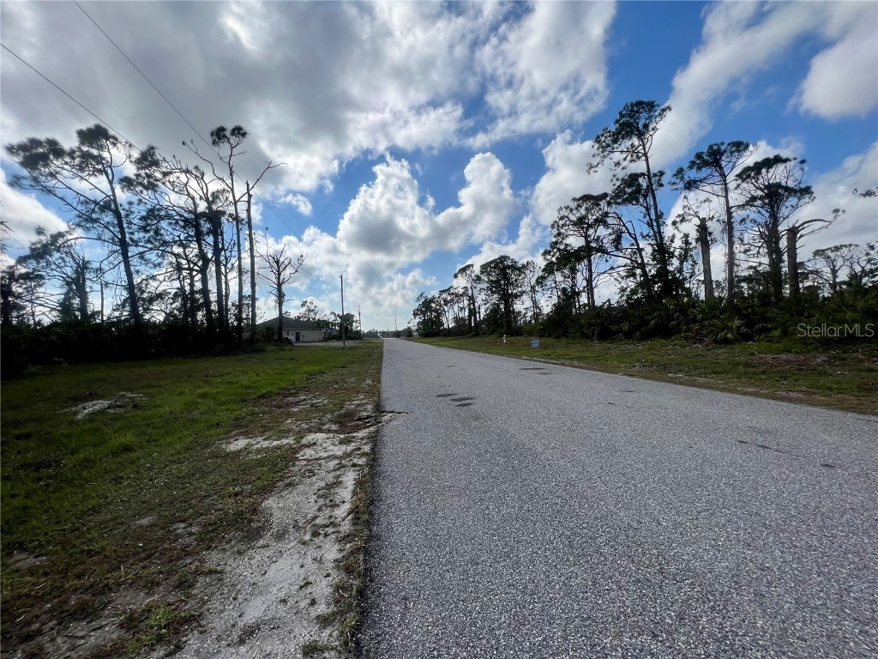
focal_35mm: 13
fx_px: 330
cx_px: 439
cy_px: 330
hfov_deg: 106.2
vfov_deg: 89.9
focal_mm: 1.57
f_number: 1.8
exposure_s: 1/4219
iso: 32
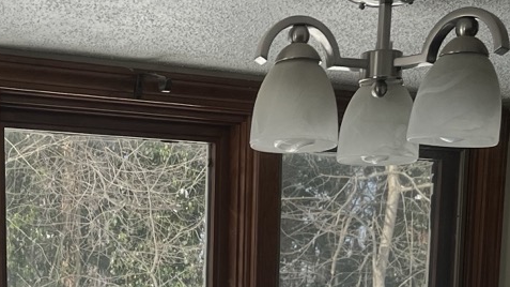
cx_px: 87
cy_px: 578
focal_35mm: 95
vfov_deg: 11.4
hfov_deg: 22.1
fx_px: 1284
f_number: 1.6
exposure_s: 1/2571
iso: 50
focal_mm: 5.1
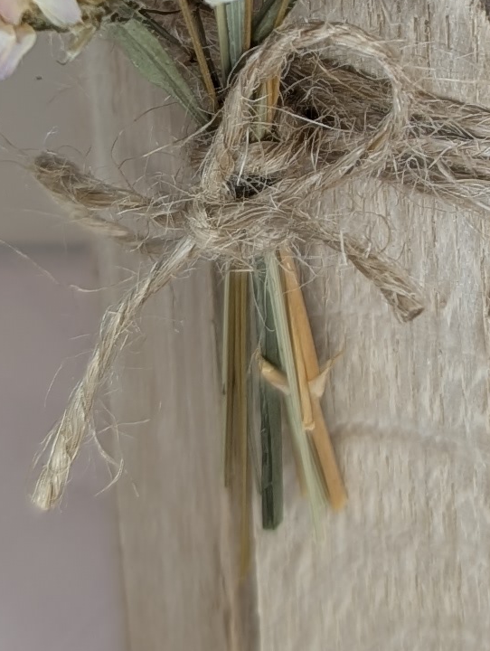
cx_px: 755
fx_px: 2561
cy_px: -353
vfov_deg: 13.6
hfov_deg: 10.5
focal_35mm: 136
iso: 23
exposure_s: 1/56.4
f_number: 1.68
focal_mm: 6.9
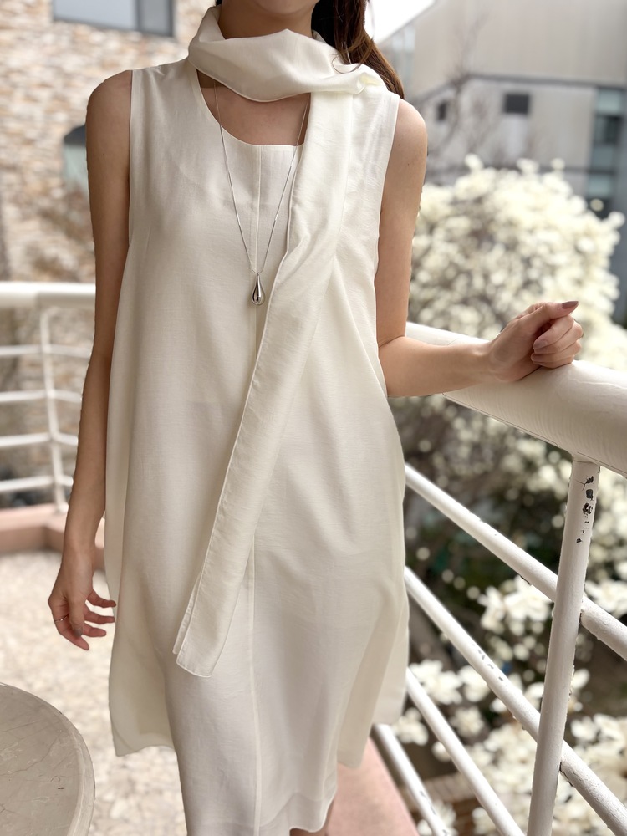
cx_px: 314
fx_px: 628
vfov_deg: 67.3
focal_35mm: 26
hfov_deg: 53.1
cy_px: 418
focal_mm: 5.96
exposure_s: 1/1311
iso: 50
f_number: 1.6
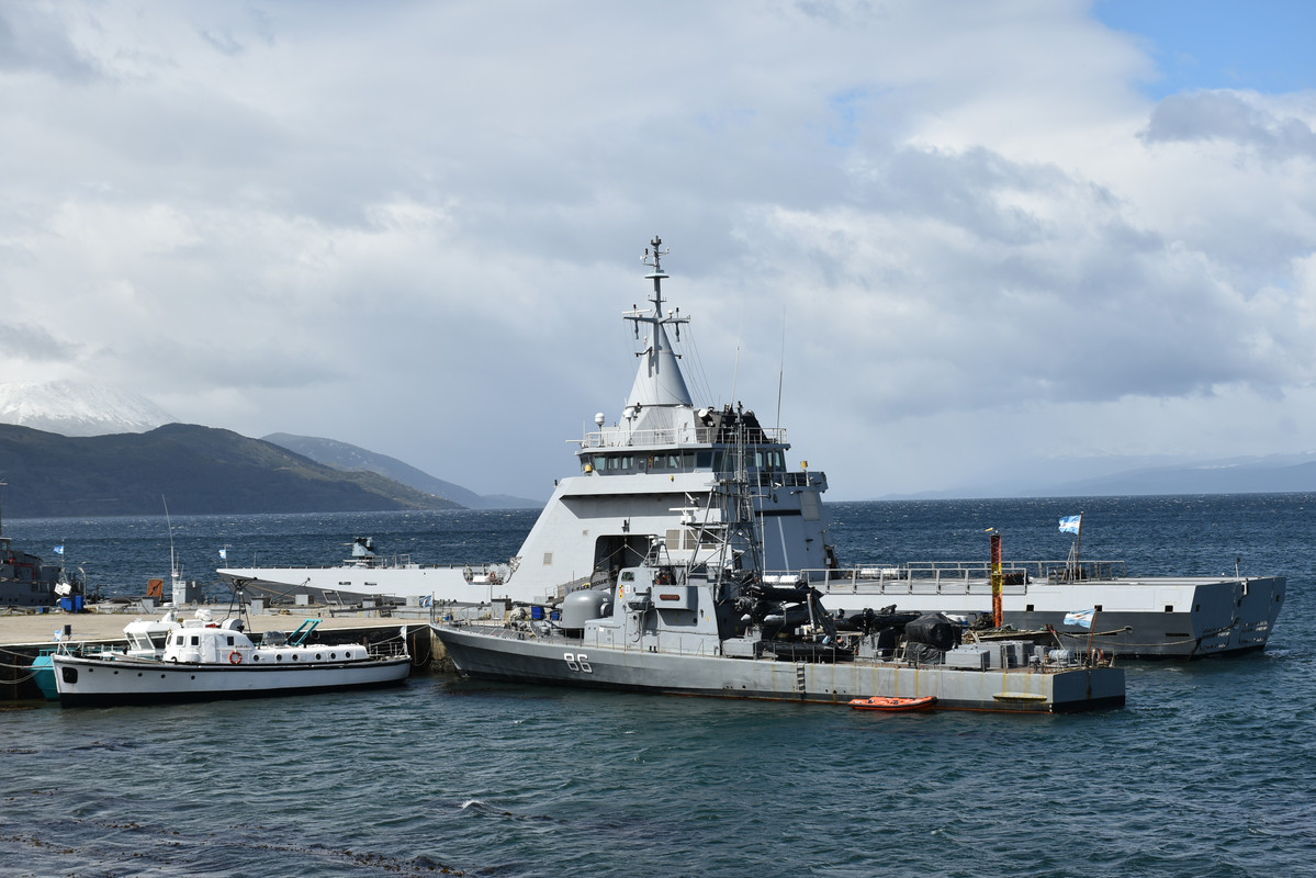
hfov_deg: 31.9
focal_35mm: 63
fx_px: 2303
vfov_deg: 21.6
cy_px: 439
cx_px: 658
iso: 100
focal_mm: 42
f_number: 10
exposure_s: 1/400
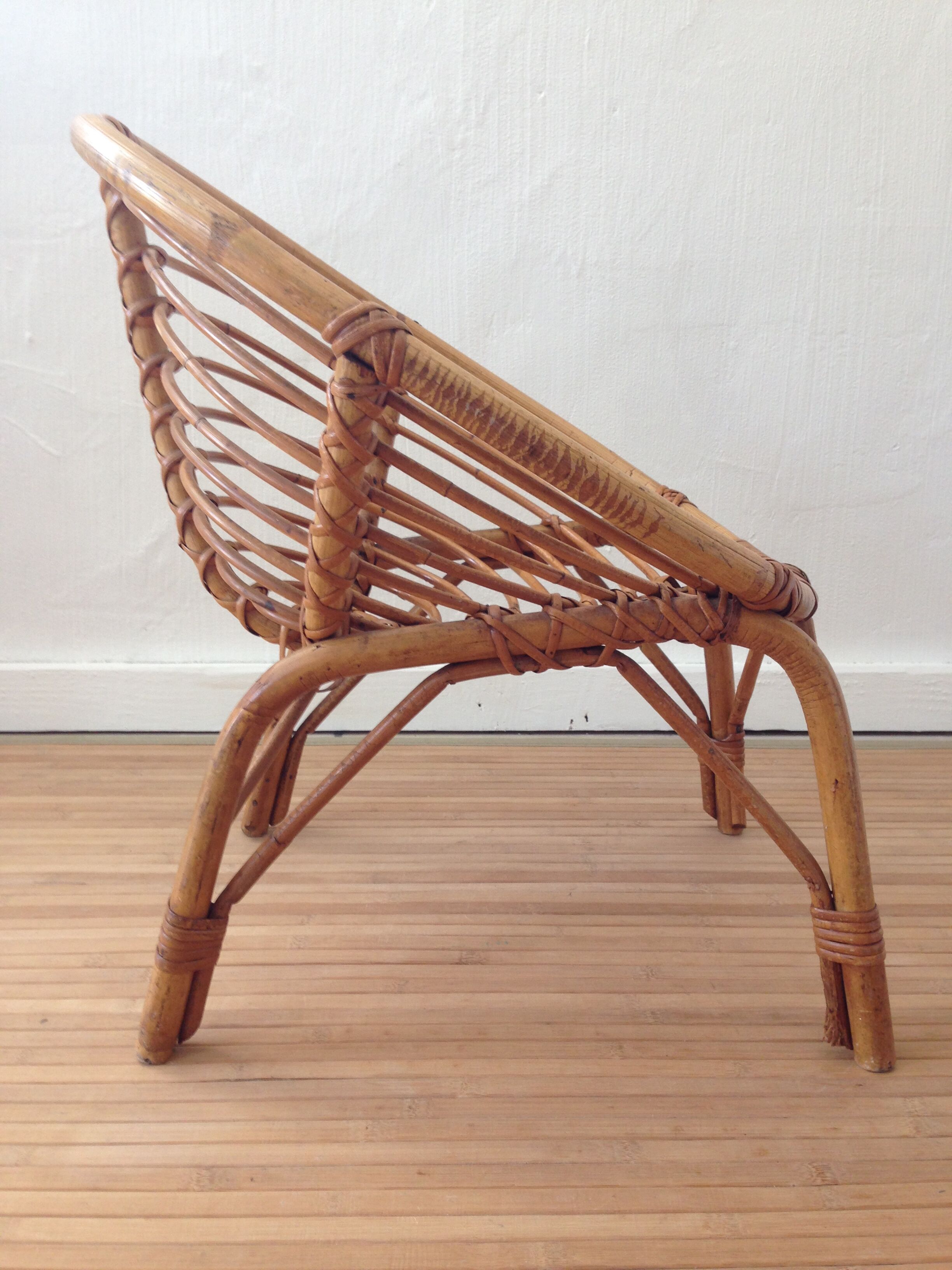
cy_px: 635
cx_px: 476
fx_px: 1210
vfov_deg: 55.4
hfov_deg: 42.9
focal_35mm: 33
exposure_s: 1/20
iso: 64
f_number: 2.4
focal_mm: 4.12
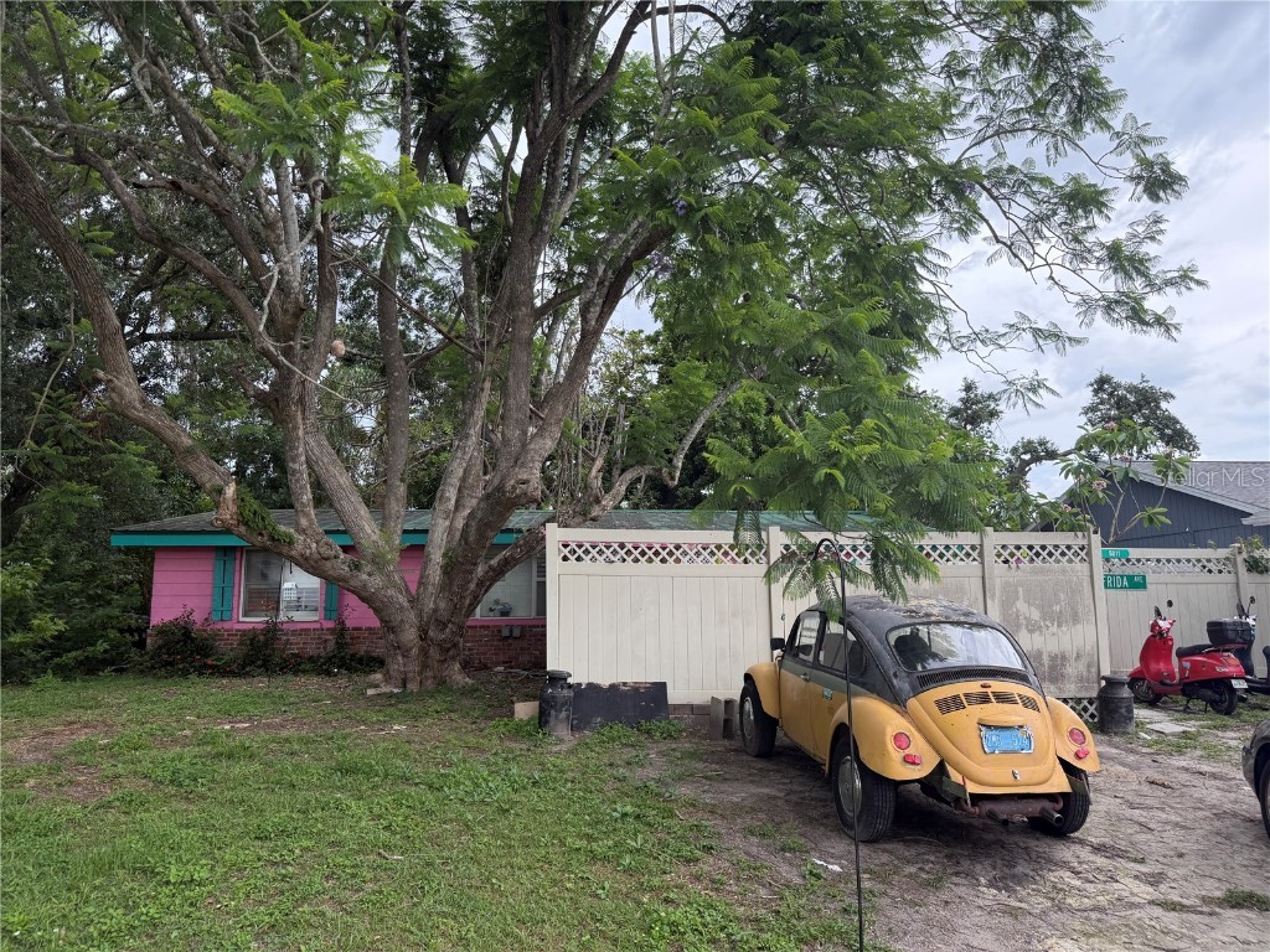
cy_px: 476
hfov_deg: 71.6
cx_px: 635
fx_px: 881
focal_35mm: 24
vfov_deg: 56.8
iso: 100
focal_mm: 6.76
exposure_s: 1/849
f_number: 1.78
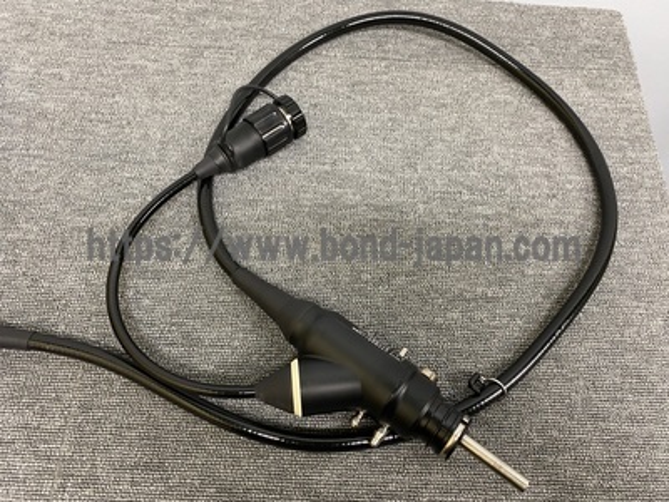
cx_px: 334
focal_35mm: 26
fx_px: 502
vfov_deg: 53.1
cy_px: 251
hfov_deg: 67.3
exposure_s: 1/60
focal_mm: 4.25
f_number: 1.8
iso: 320
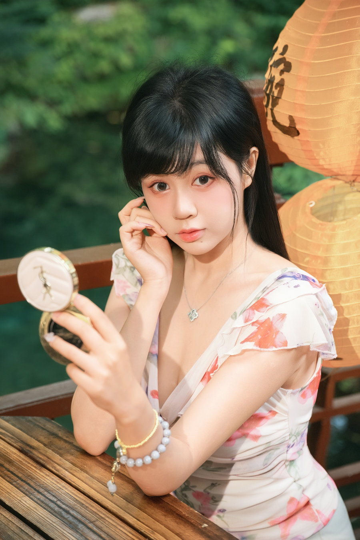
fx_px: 1319
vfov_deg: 23.1
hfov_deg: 15.5
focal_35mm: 88
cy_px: 270
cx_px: 180
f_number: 4
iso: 640
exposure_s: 1/125
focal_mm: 88
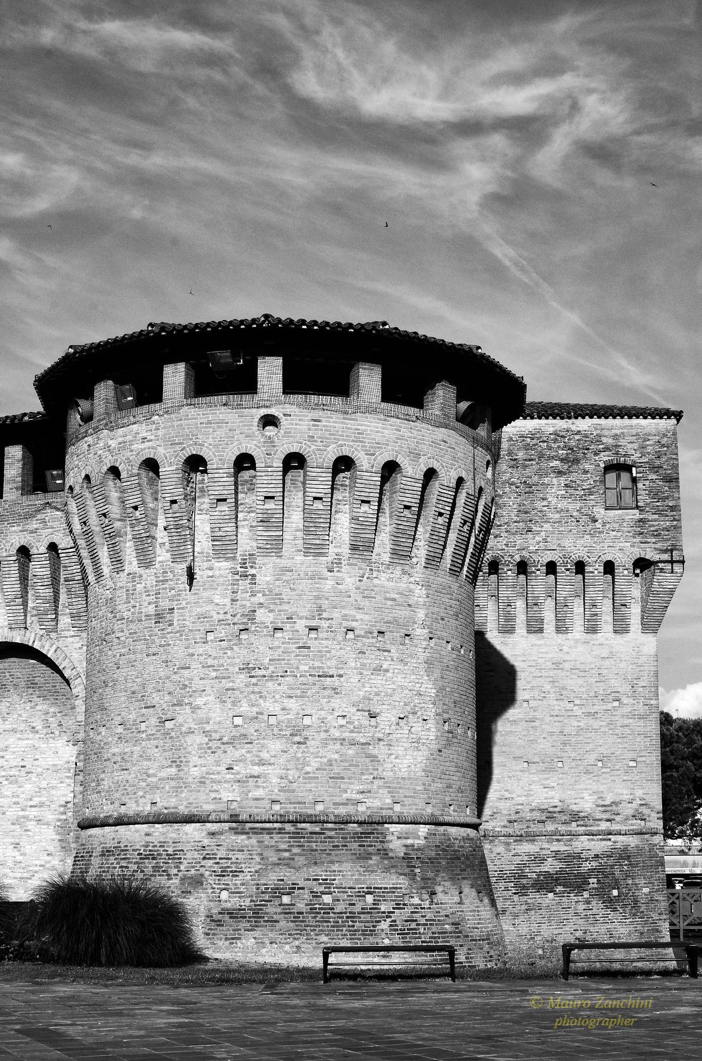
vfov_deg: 37.9
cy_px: 530
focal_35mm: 52
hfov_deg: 25.6
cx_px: 351
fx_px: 1543
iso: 250
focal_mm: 35
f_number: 14
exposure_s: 1/320
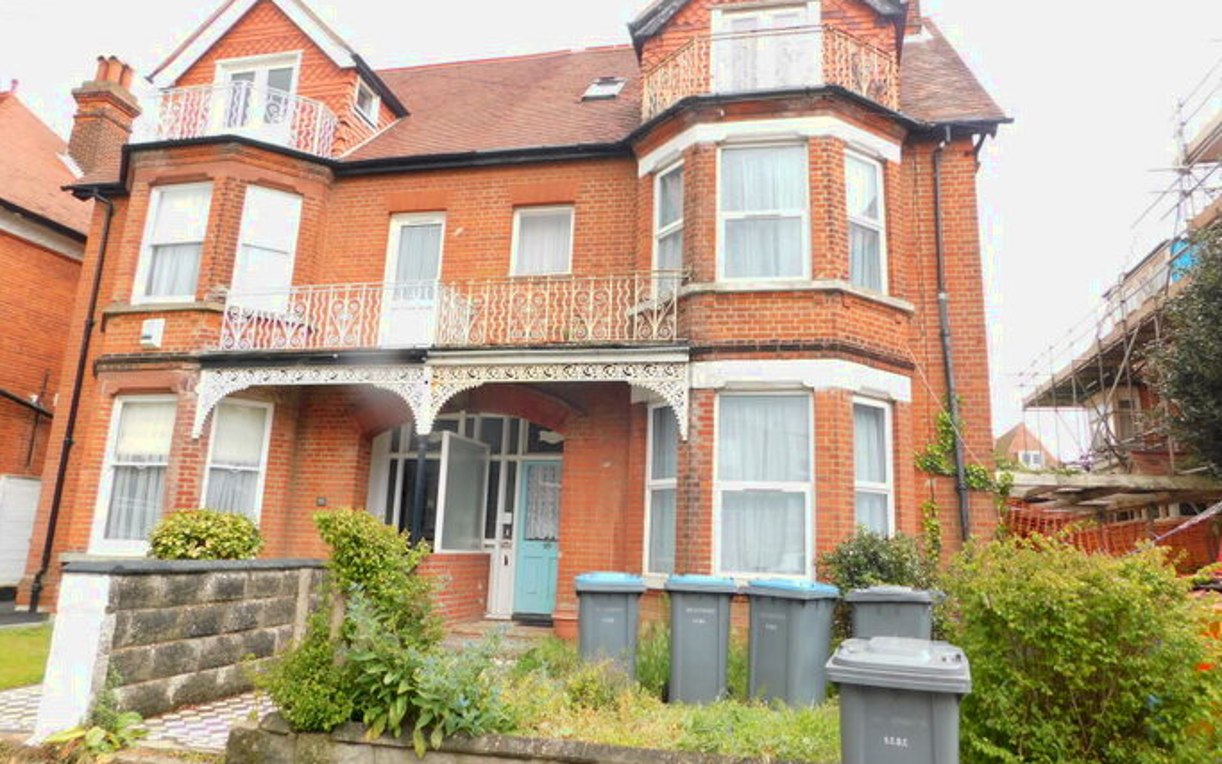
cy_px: 362
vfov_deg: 49.3
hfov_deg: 72.5
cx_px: 624
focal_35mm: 25
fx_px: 833
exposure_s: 1/200
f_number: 3
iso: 125
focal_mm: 4
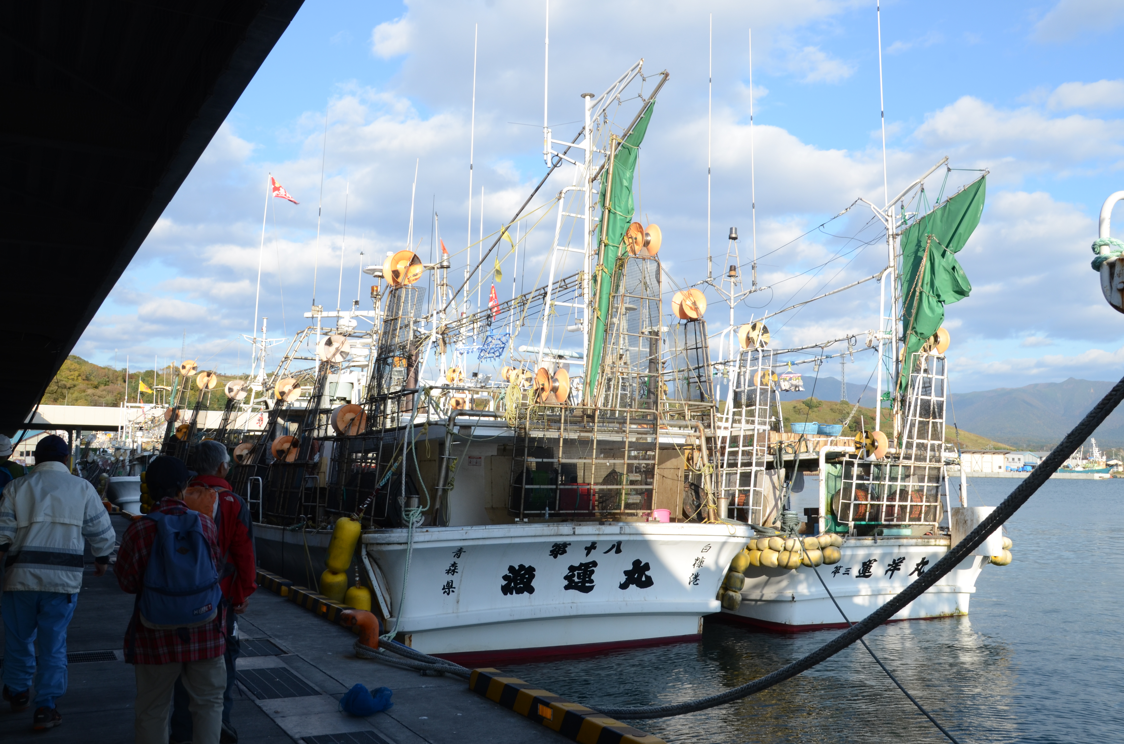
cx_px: 562
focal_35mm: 33
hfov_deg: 57.3
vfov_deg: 39.8
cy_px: 372
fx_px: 1028
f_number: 14
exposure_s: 1/100
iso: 200
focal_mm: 22
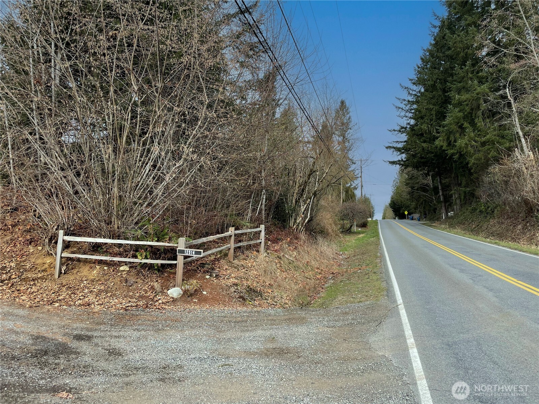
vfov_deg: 53.1
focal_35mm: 26
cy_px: 202
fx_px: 405
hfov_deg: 67.3
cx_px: 270
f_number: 1.6
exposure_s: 1/875
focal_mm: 4.2
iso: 32
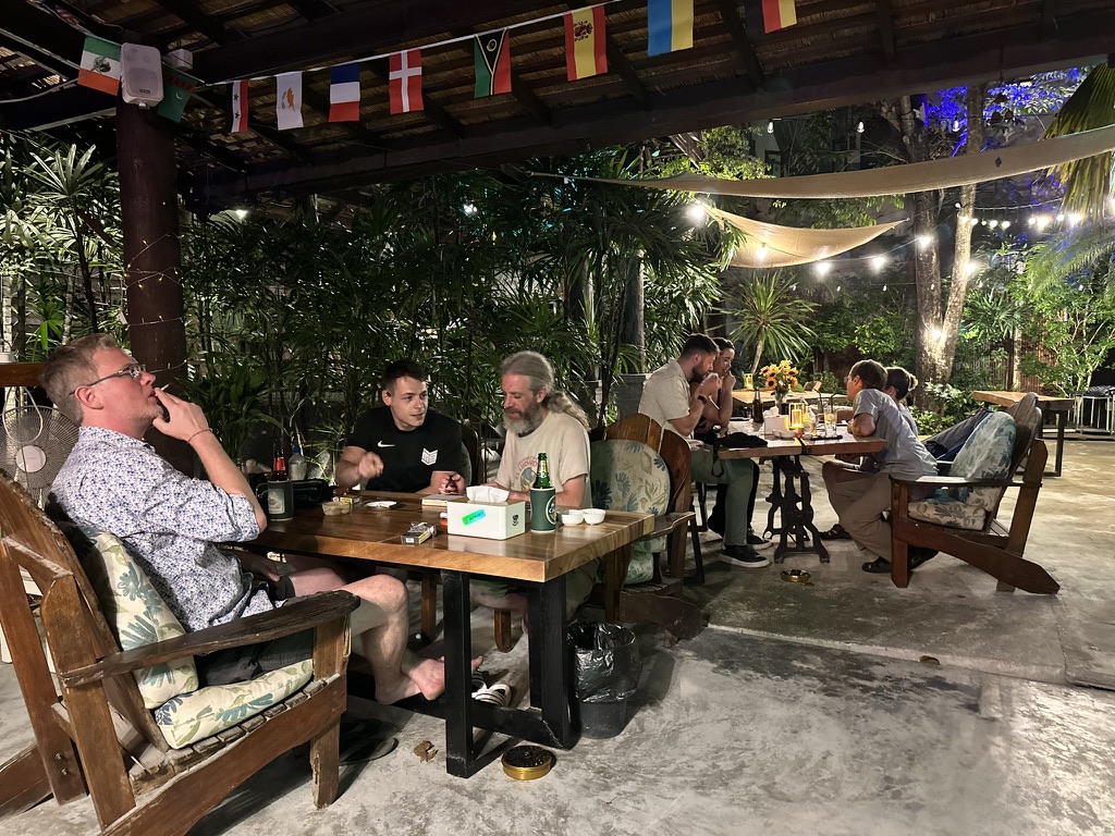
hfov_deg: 71.6
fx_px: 773
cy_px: 418
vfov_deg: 56.8
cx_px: 558
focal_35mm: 24
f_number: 1.78
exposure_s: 1/25
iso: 800
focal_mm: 6.86
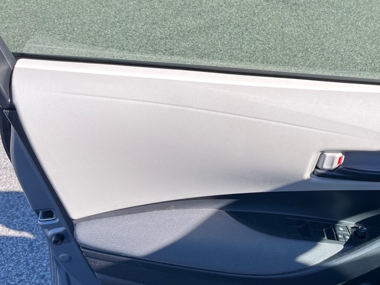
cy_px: 181
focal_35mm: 41
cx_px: 285
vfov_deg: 34.9
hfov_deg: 44.2
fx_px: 450
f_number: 1.6
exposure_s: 1/589
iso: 50
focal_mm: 5.1
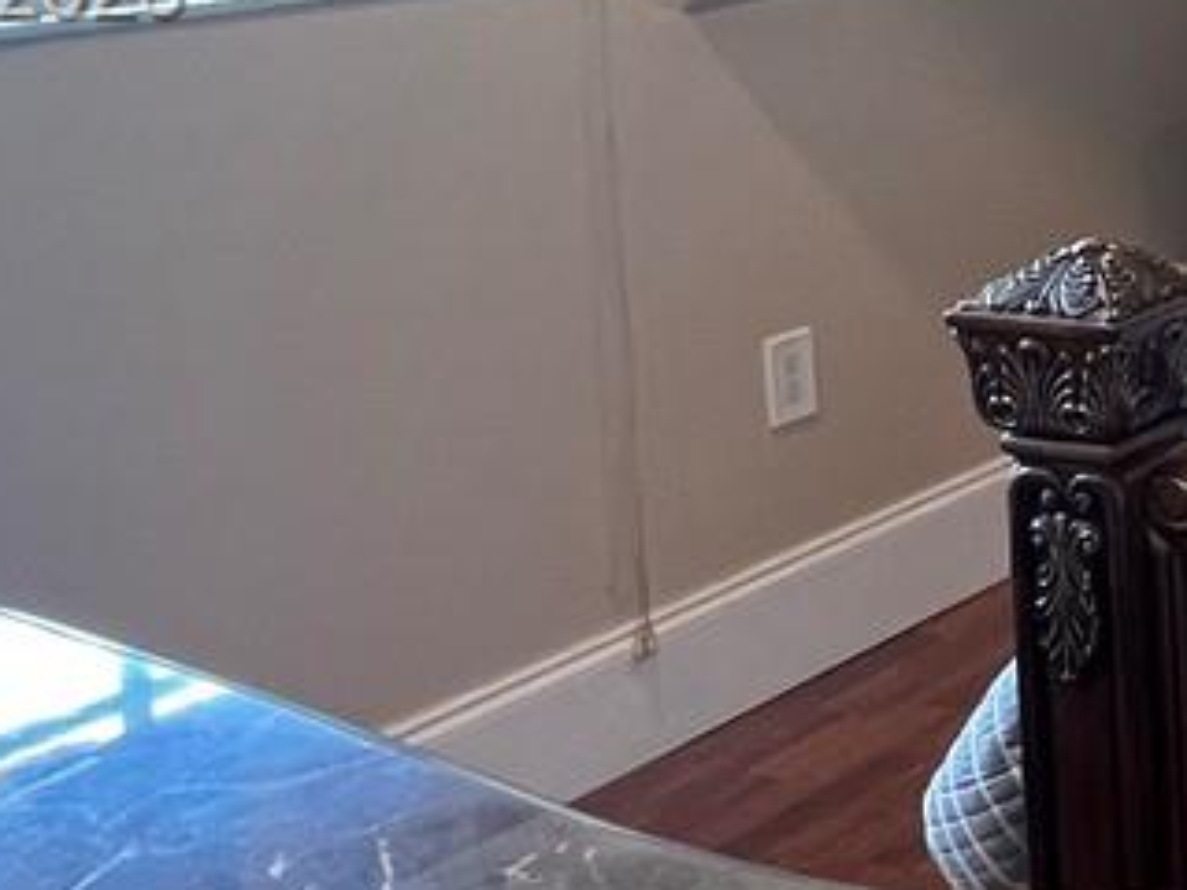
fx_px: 2229
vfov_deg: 21.7
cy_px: -7
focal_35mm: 65
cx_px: 1996
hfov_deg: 21.9
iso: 125
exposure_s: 1/60
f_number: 1.8
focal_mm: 1.57
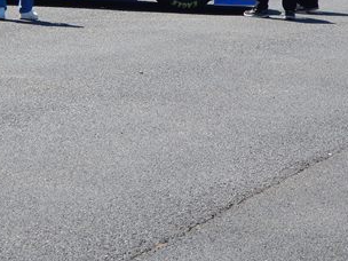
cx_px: 58
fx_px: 2966
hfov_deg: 6.7
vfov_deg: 5.0
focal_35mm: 295
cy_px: 23
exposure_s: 1/500
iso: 125
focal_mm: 25
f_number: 4.8
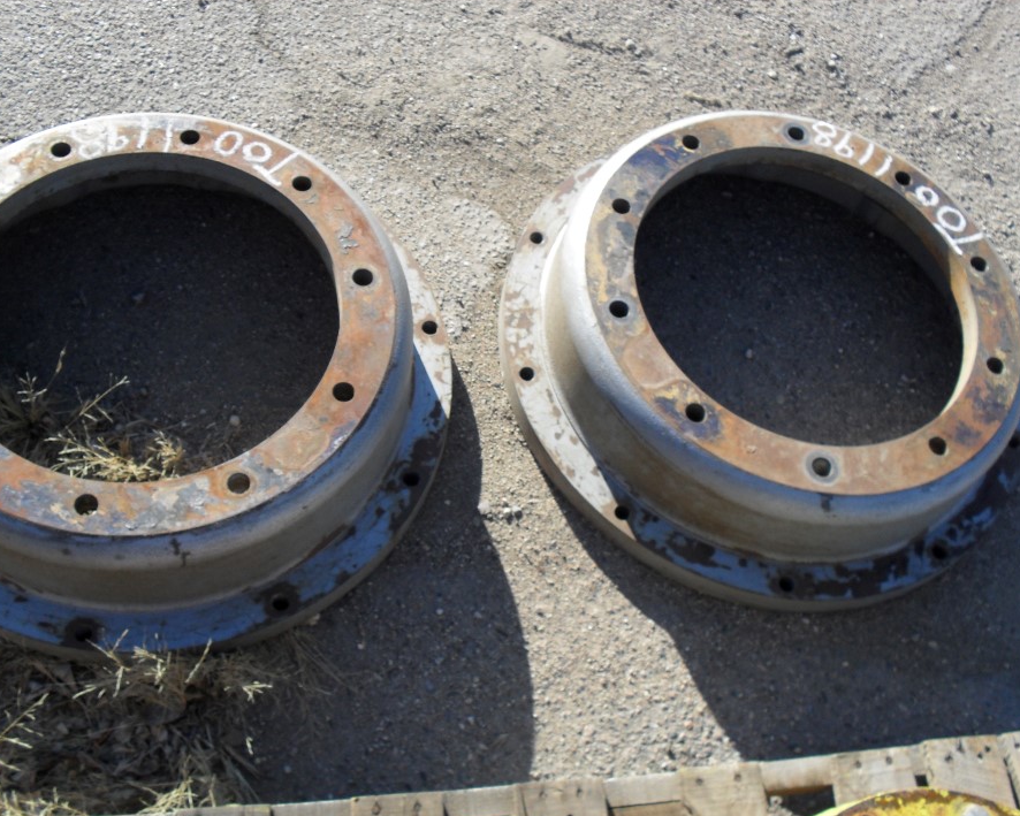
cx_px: 481
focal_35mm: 37
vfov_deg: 40.1
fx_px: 1117
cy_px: 411
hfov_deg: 49.1
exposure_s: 1/500
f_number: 3.2
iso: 100
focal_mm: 6.3
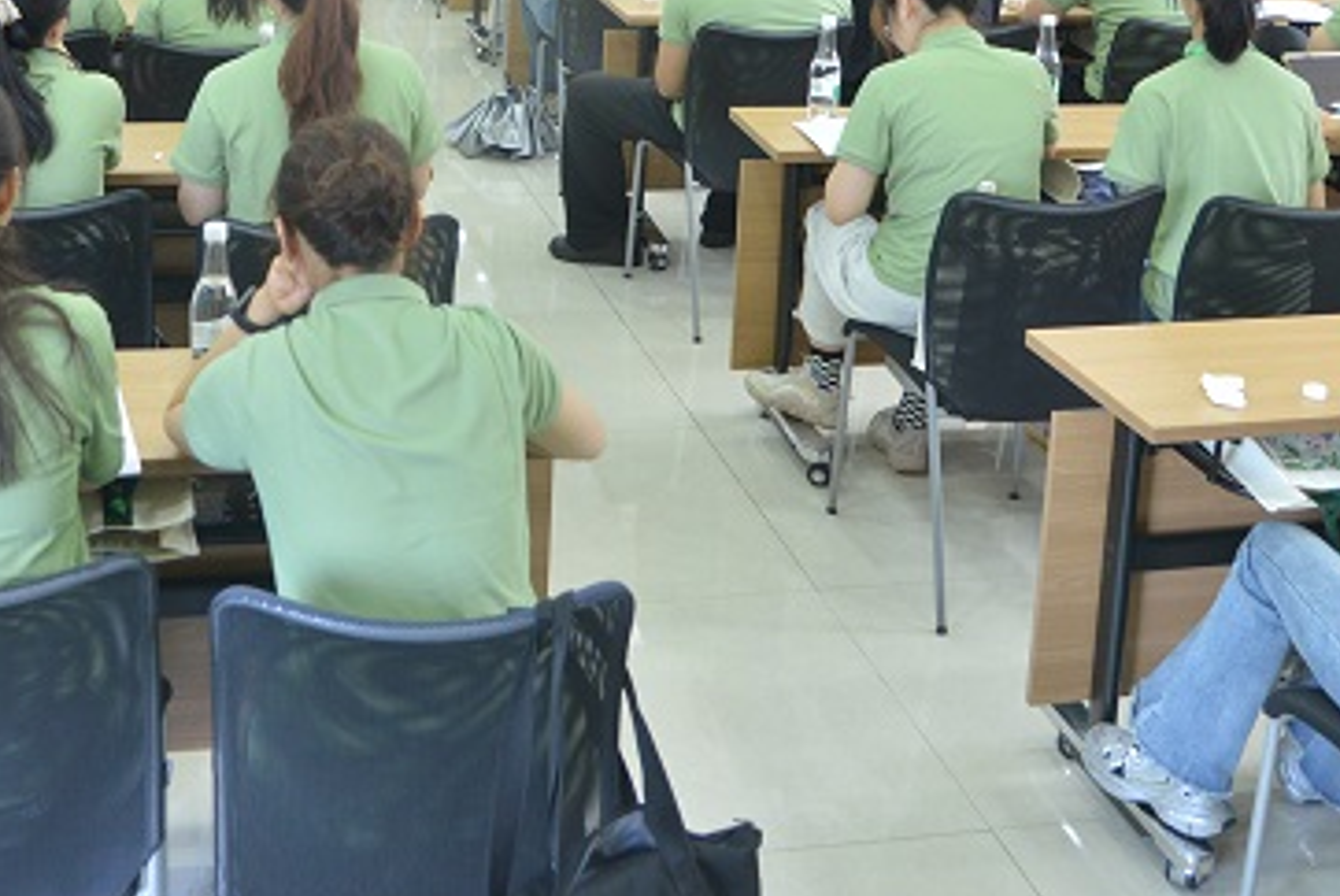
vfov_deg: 24.3
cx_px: 492
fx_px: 1974
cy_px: -30
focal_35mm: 53
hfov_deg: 37.2
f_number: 4
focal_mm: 24
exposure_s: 1/60
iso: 800
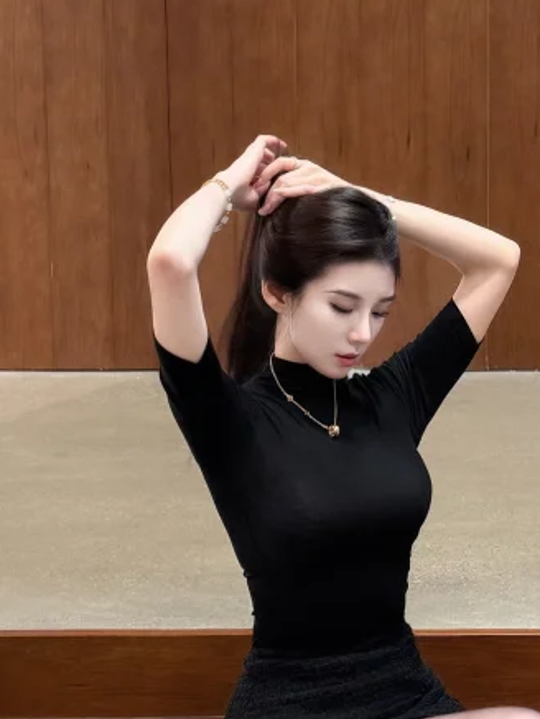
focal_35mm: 79
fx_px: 1642
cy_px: 299
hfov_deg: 18.4
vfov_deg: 24.7
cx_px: 459
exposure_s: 1/50
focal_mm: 6.76
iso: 200
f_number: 1.78
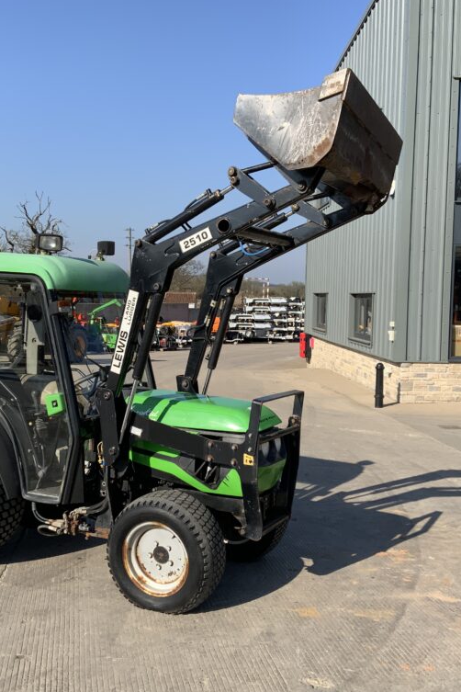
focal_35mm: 41
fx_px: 787
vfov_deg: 47.4
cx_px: 219
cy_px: 347
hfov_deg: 32.6
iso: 16
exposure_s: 1/1848
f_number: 1.8
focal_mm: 3
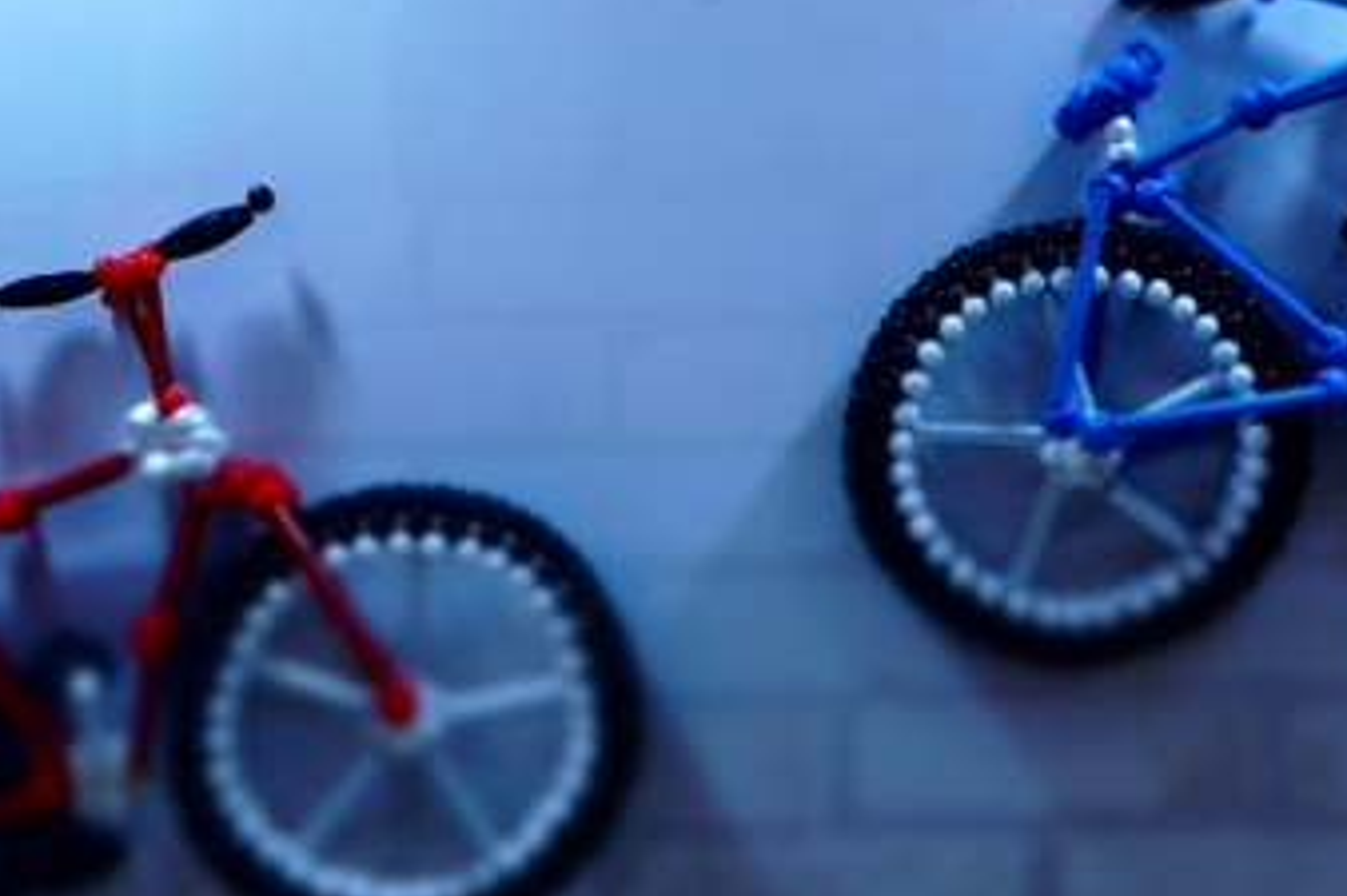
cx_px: 817
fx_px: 2655
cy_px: 213
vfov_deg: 19.0
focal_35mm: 71
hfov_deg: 28.4
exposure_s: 1/80
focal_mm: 20
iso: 100
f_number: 4.5
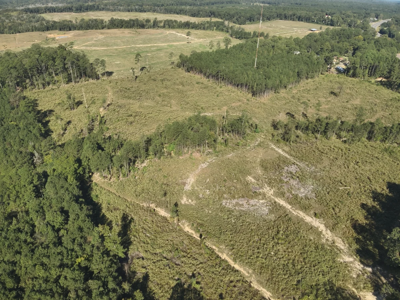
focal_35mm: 24
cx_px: 200
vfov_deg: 56.8
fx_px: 277
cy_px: 150
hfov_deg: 71.6
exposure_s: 1/800
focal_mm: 4.4
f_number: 2.8
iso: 100
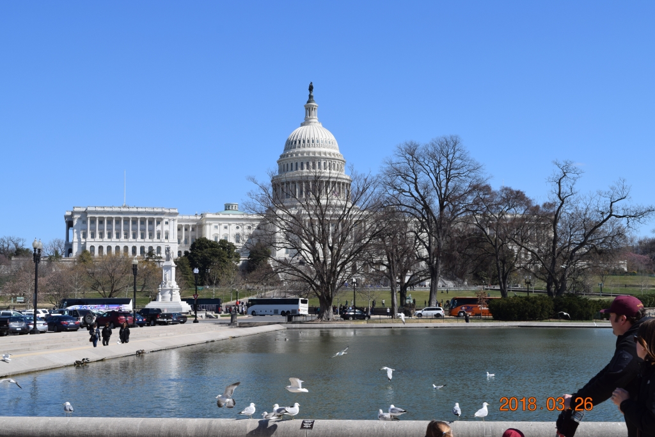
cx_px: 328
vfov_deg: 25.7
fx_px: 955
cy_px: 218
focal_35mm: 52
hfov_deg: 37.9
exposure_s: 1/400
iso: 200
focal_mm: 35
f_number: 10
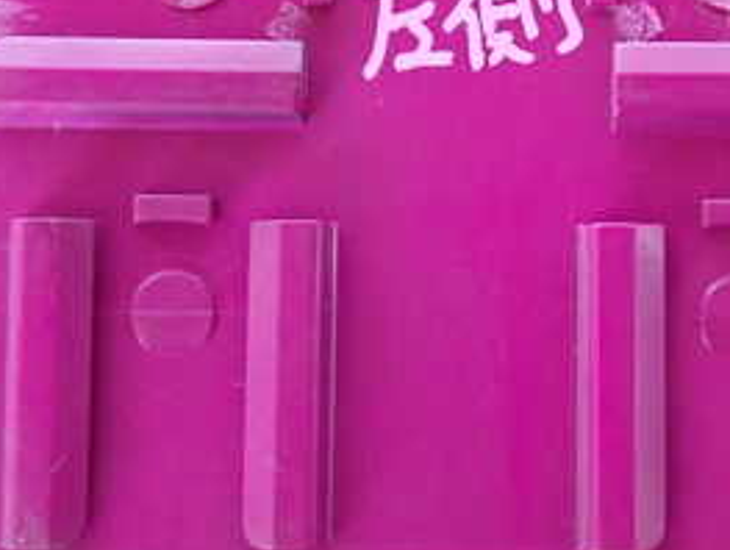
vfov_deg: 18.0
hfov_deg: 23.7
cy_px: 231
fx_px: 1732
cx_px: 461
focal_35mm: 82
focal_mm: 6.37
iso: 800
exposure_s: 1/30
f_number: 2.5
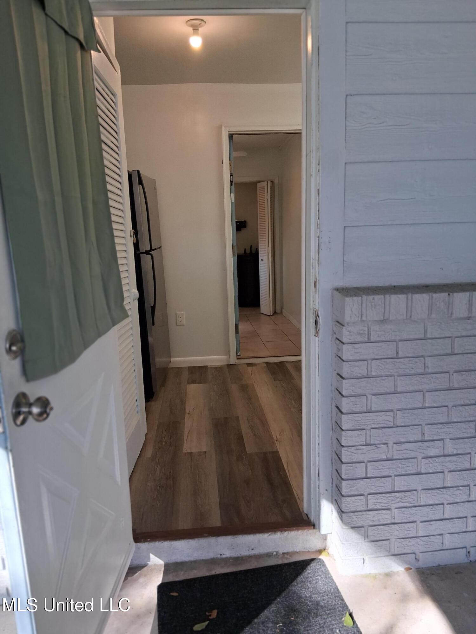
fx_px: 477
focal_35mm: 26
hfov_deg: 53.1
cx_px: 238
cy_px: 317
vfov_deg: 67.3
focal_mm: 3.98
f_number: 1.8
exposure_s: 1/100
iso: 80
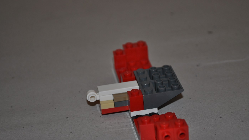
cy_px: 75
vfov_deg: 12.3
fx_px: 651
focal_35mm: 99
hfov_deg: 21.6
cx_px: 140
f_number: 5.6
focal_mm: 55
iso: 200
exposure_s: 1/30
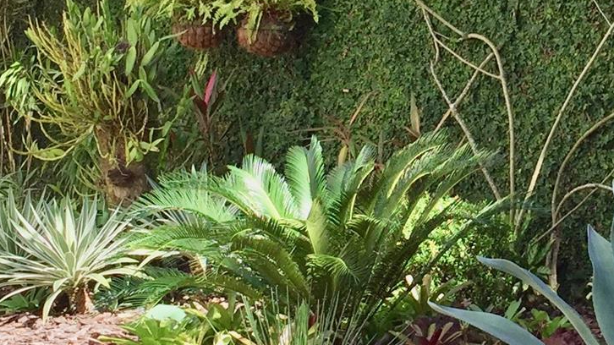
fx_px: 1758
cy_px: 103
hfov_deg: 19.3
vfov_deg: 11.2
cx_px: 598
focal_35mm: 108
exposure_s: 1/465
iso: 32
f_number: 2.2
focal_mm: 4.15
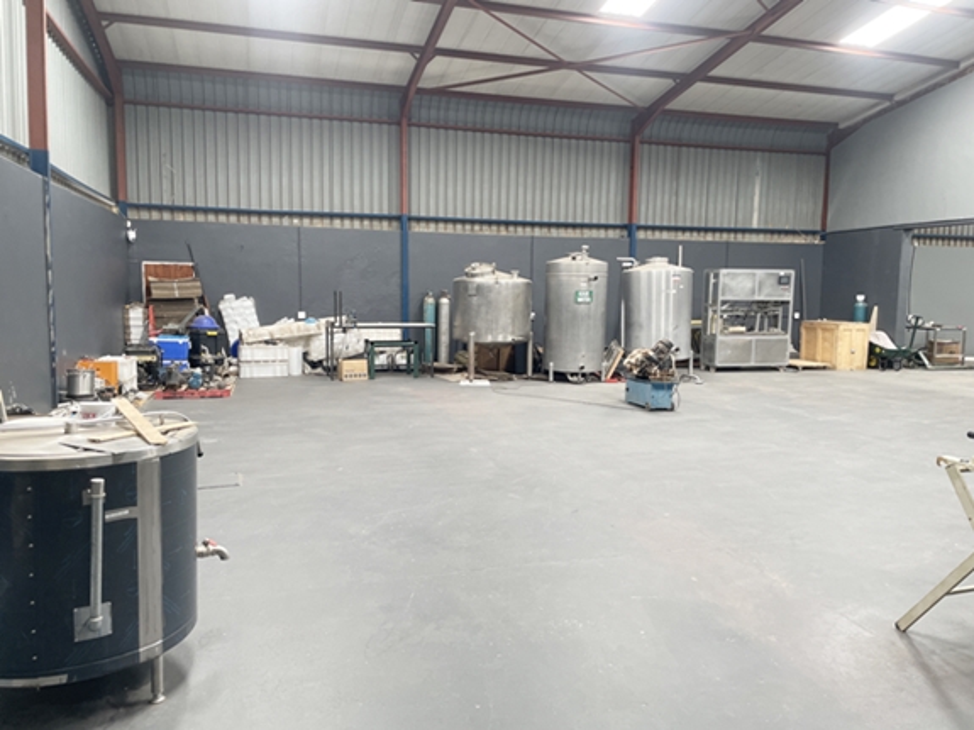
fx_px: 731
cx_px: 487
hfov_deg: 67.3
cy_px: 365
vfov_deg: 53.0
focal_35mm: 26
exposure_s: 1/115
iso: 125
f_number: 1.6
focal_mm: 4.2
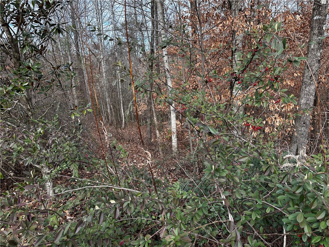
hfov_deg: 71.6
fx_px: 228
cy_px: 124
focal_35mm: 24
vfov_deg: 56.8
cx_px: 164
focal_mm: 6.86
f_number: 1.78
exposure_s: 1/473
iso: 80
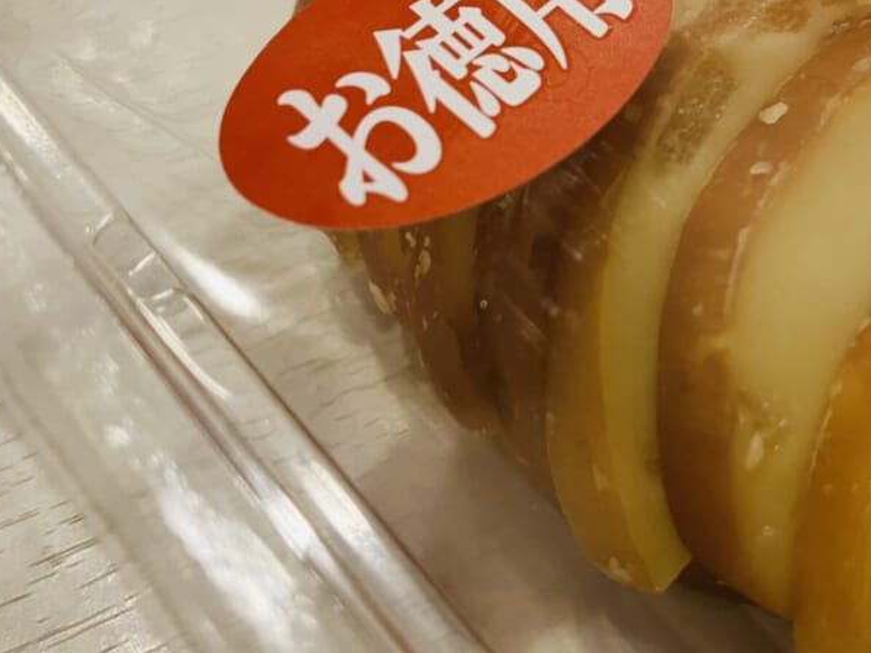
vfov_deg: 30.4
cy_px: 172
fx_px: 1183
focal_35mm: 47
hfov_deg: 39.4
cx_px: 650
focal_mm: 3.99
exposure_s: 1/50
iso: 100
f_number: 1.8
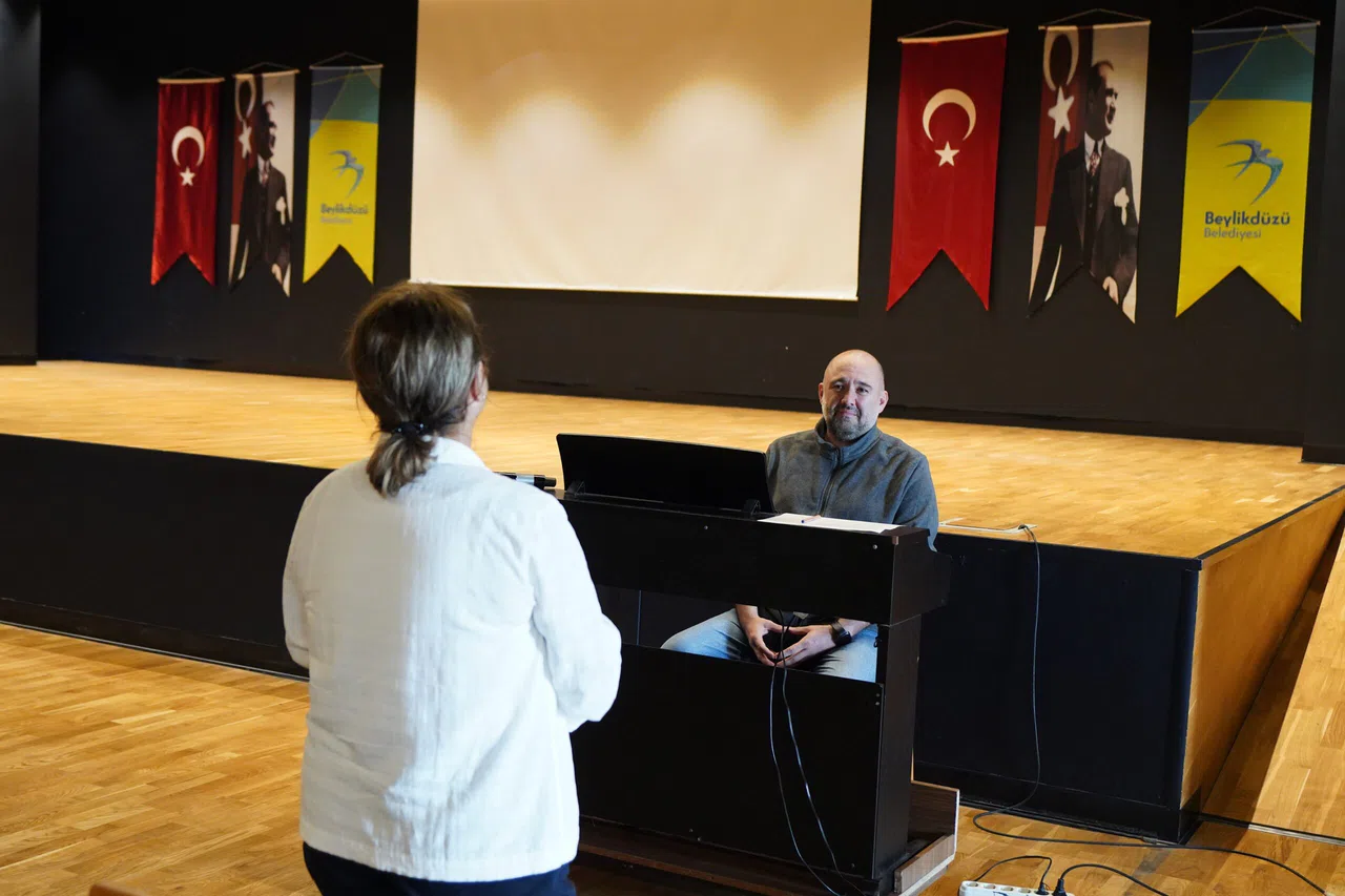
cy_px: 448
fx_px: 1606
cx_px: 672
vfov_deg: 31.2
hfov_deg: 45.4
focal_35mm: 43
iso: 2000
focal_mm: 29
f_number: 2.8
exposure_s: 1/125
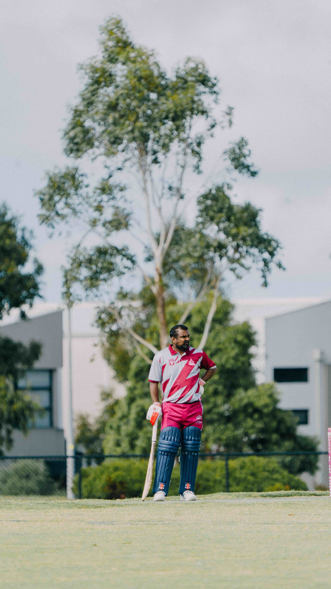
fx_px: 8582
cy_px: 294
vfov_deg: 3.9
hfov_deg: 2.2
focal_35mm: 550
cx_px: 172
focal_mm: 524
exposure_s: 1/640
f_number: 6.3
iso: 250
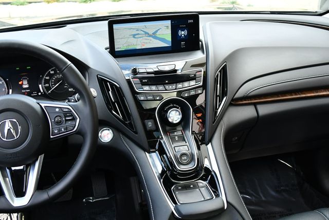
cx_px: 164
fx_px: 402
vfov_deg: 30.6
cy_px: 110
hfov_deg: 44.5
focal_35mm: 44
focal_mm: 22
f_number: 3.8
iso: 720
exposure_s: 1/250
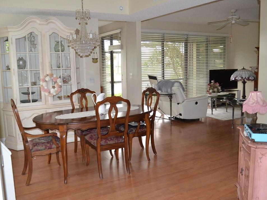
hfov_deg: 55.3
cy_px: 101
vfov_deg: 43.0
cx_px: 130
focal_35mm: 33
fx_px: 255
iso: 1400
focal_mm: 20
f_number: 3.8
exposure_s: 1/60
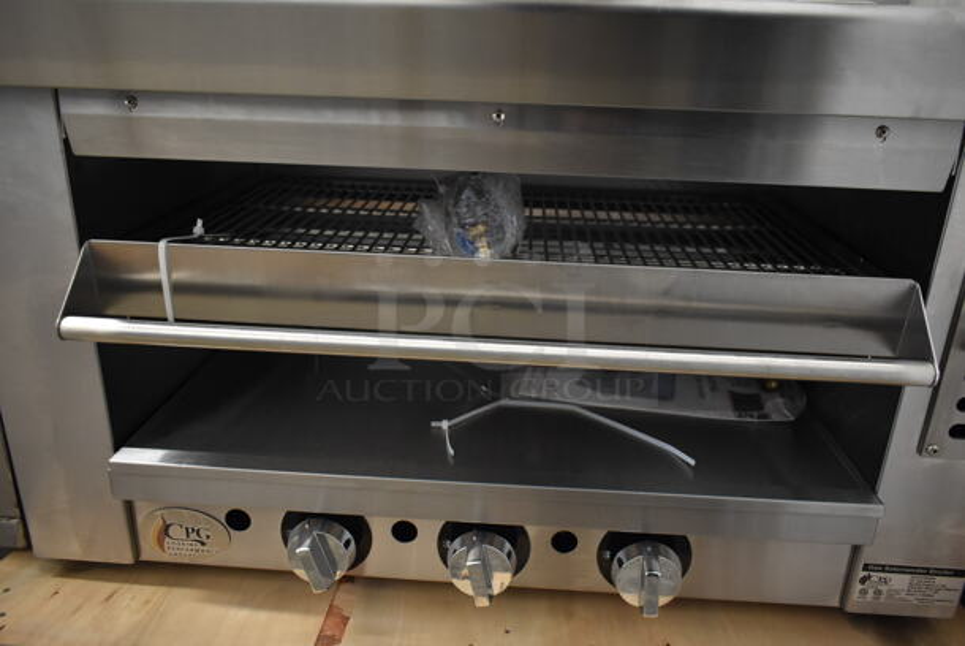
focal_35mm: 27
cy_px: 323
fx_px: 724
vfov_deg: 48.0
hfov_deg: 67.3
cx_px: 482
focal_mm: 18
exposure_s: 1/30
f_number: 3.5
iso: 1400
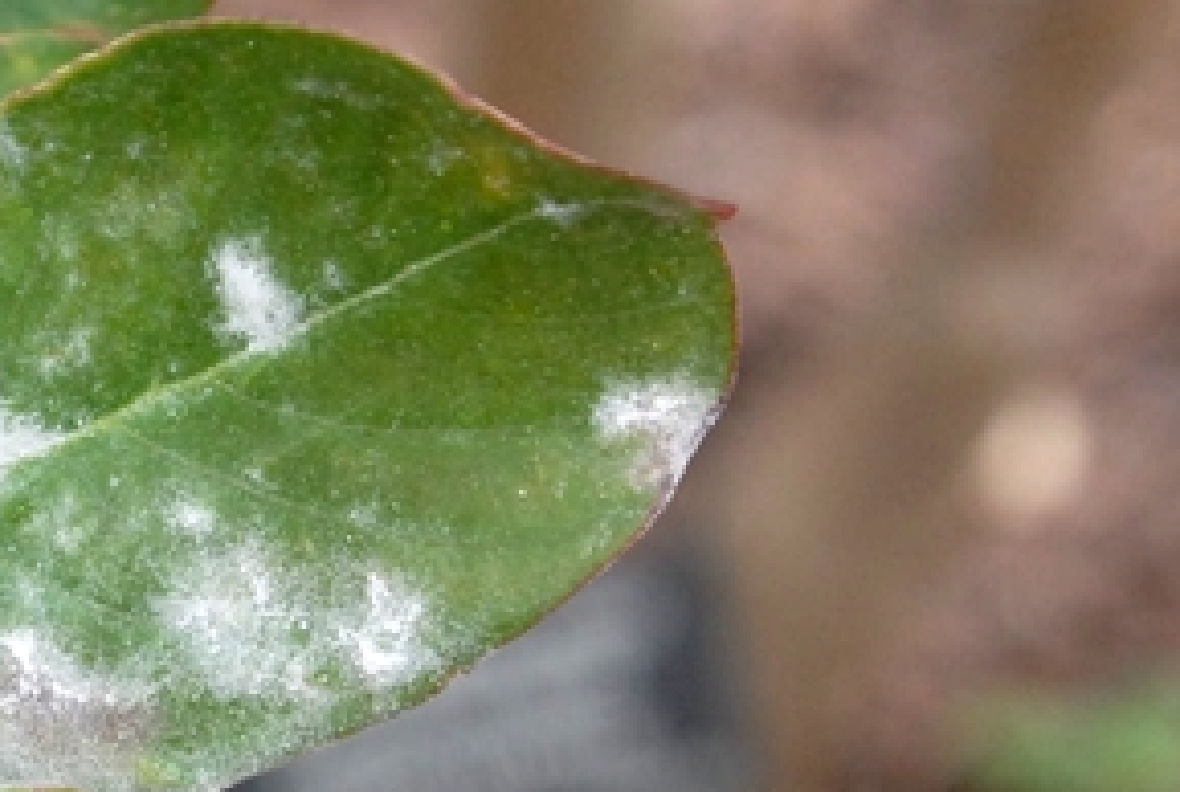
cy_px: 594
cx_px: -135
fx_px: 7324
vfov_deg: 6.2
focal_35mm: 223
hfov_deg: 9.1
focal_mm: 42
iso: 400
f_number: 7.1
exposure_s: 1/180
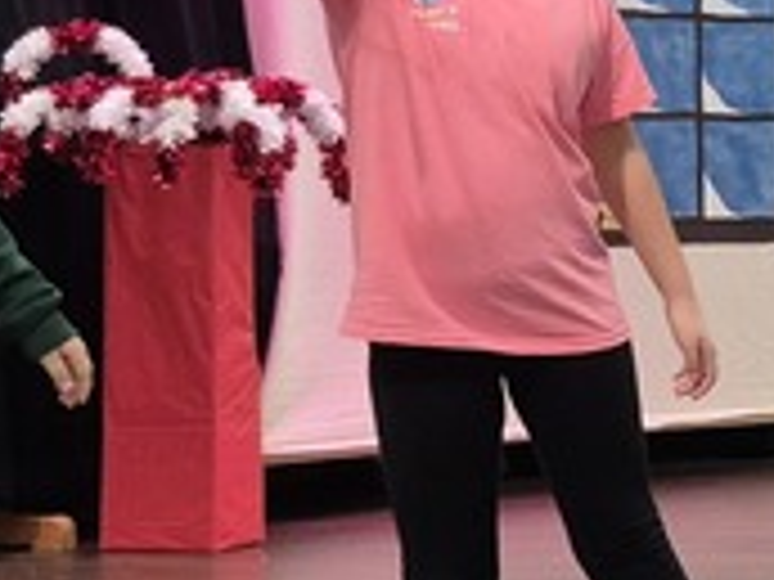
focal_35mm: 137
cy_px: -22
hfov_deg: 13.3
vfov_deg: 10.7
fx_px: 3063
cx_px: 1260
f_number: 1.8
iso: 320
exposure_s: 1/120
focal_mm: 5.4
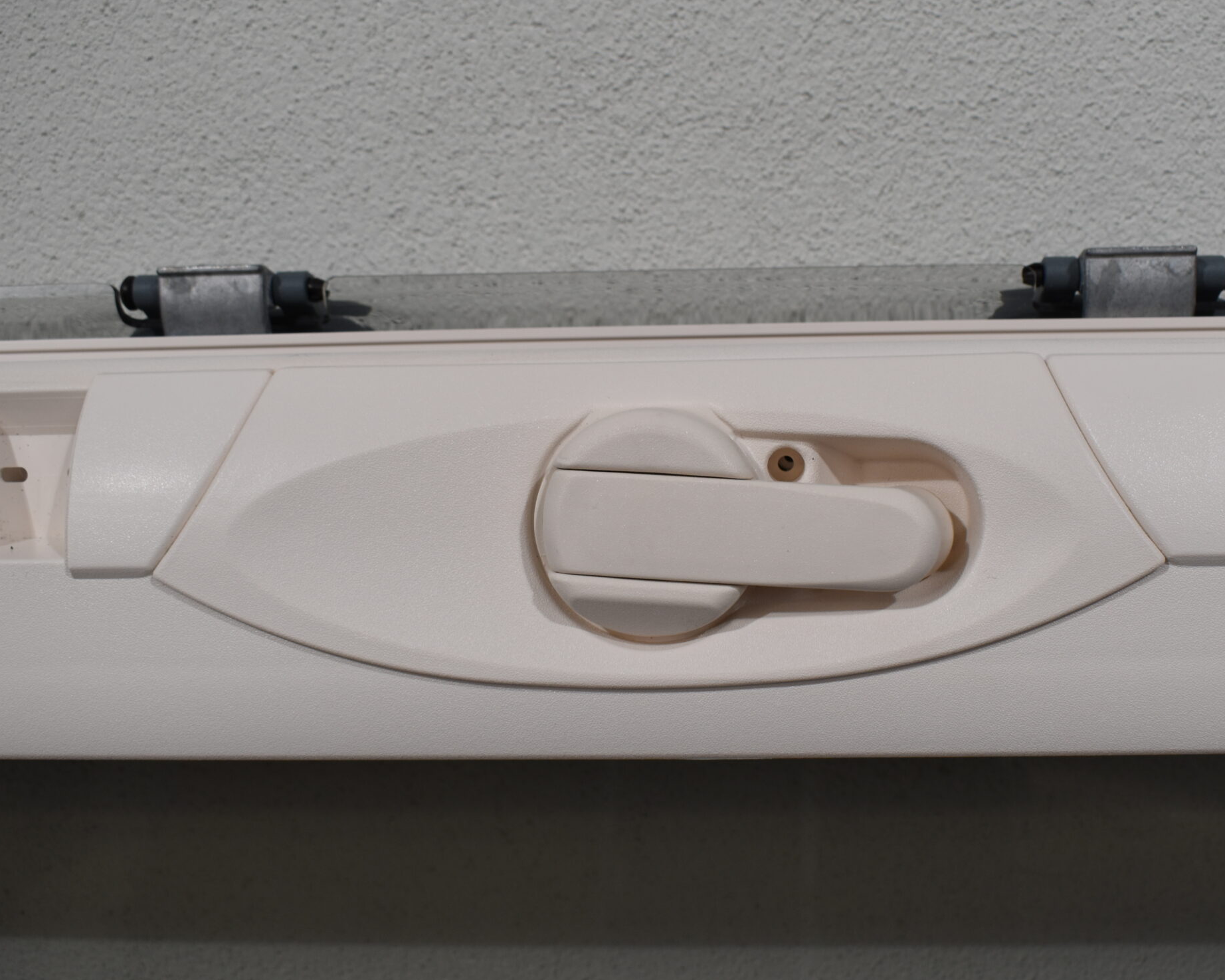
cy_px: 539
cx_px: 740
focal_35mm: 43
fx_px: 1559
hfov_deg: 42.7
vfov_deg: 34.9
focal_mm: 22
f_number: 5.6
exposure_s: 1/125
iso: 220
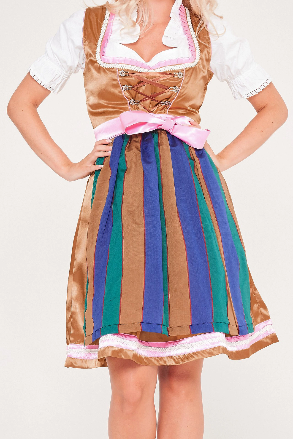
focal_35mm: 105
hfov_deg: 13.0
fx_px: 1282
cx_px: 146
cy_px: 220
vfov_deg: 19.5
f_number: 16
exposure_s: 1/125
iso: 800
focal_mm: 70
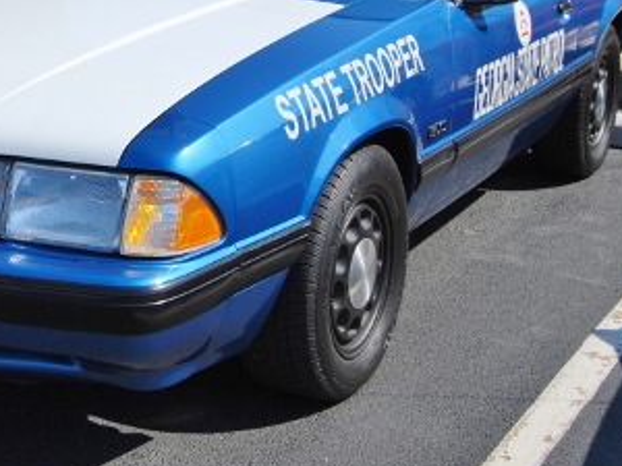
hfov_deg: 25.8
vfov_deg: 19.6
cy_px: 77
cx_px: 120
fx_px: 1330
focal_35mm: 74
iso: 200
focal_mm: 24
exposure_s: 1/400
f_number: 10
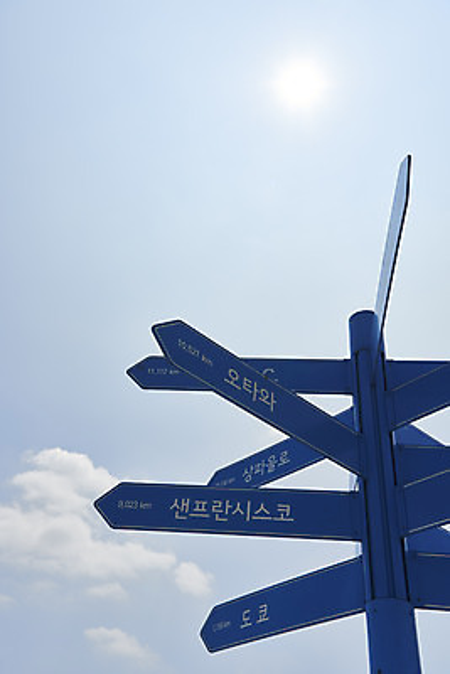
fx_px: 599
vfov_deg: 58.7
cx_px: 225
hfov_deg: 41.1
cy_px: 337
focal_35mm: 32
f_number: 8
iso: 100
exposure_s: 1/800
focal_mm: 32
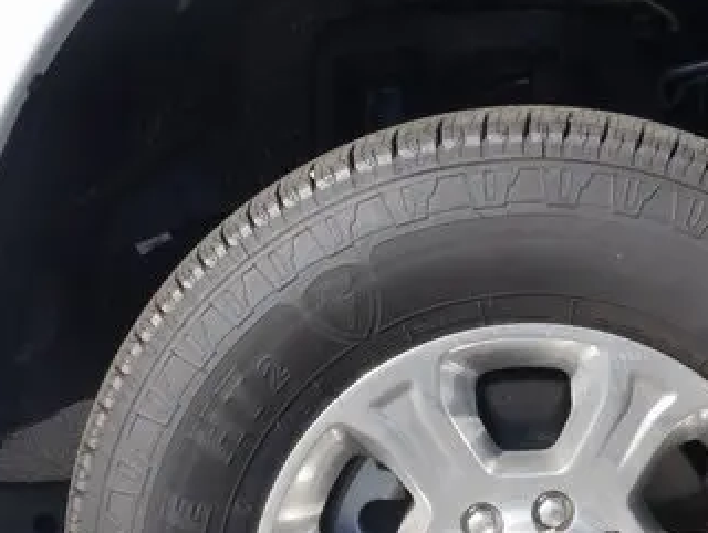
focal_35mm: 76
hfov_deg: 25.4
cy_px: 521
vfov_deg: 19.0
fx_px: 1557
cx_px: 520
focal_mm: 19
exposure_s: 1/60
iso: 250
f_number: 20
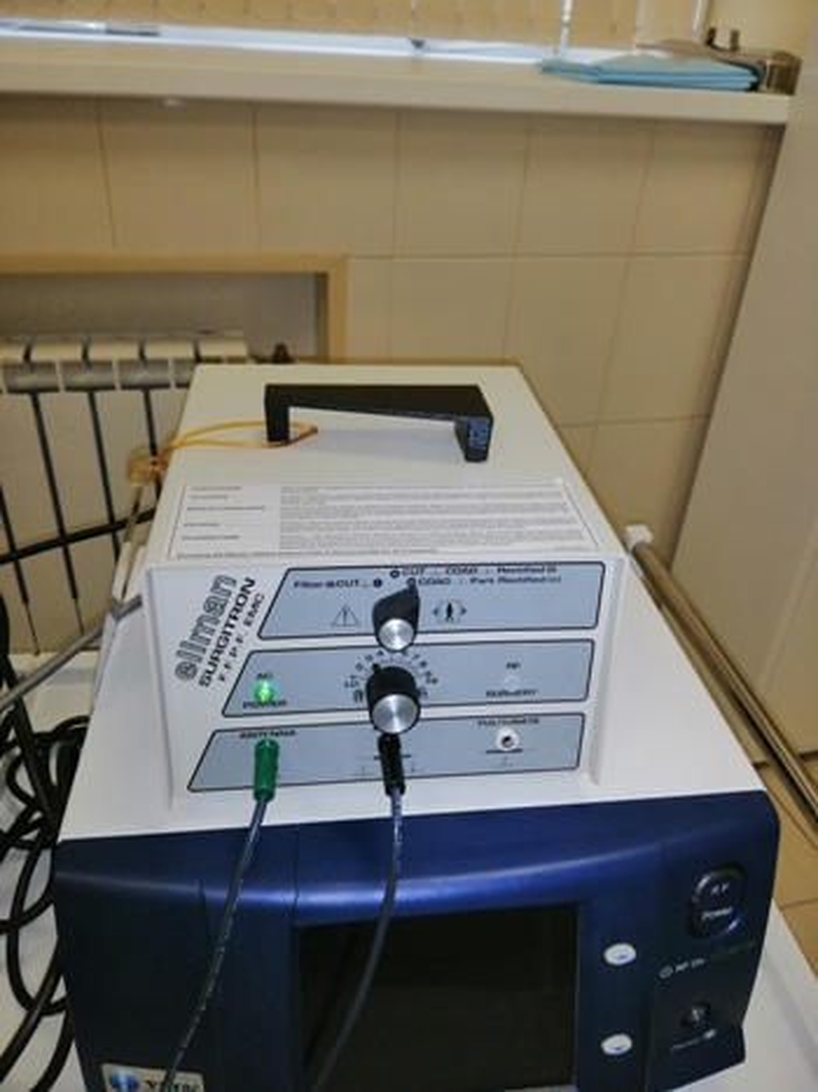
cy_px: 546
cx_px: 409
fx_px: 820
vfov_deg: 67.3
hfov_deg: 53.0
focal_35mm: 26
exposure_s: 1/50
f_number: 2.2
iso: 160
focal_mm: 3.81
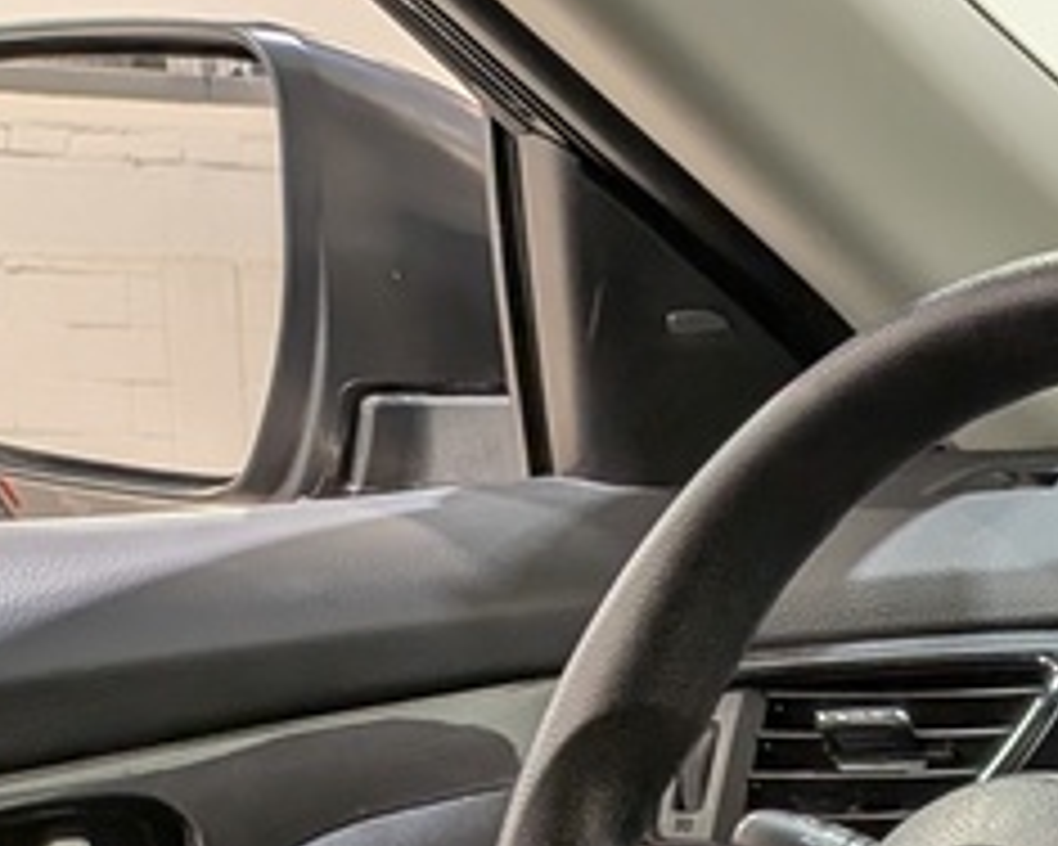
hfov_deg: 15.8
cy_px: 1350
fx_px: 3194
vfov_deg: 14.0
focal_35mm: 102
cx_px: 1958
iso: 57
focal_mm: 4.53
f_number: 1.7
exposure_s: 1/33.3
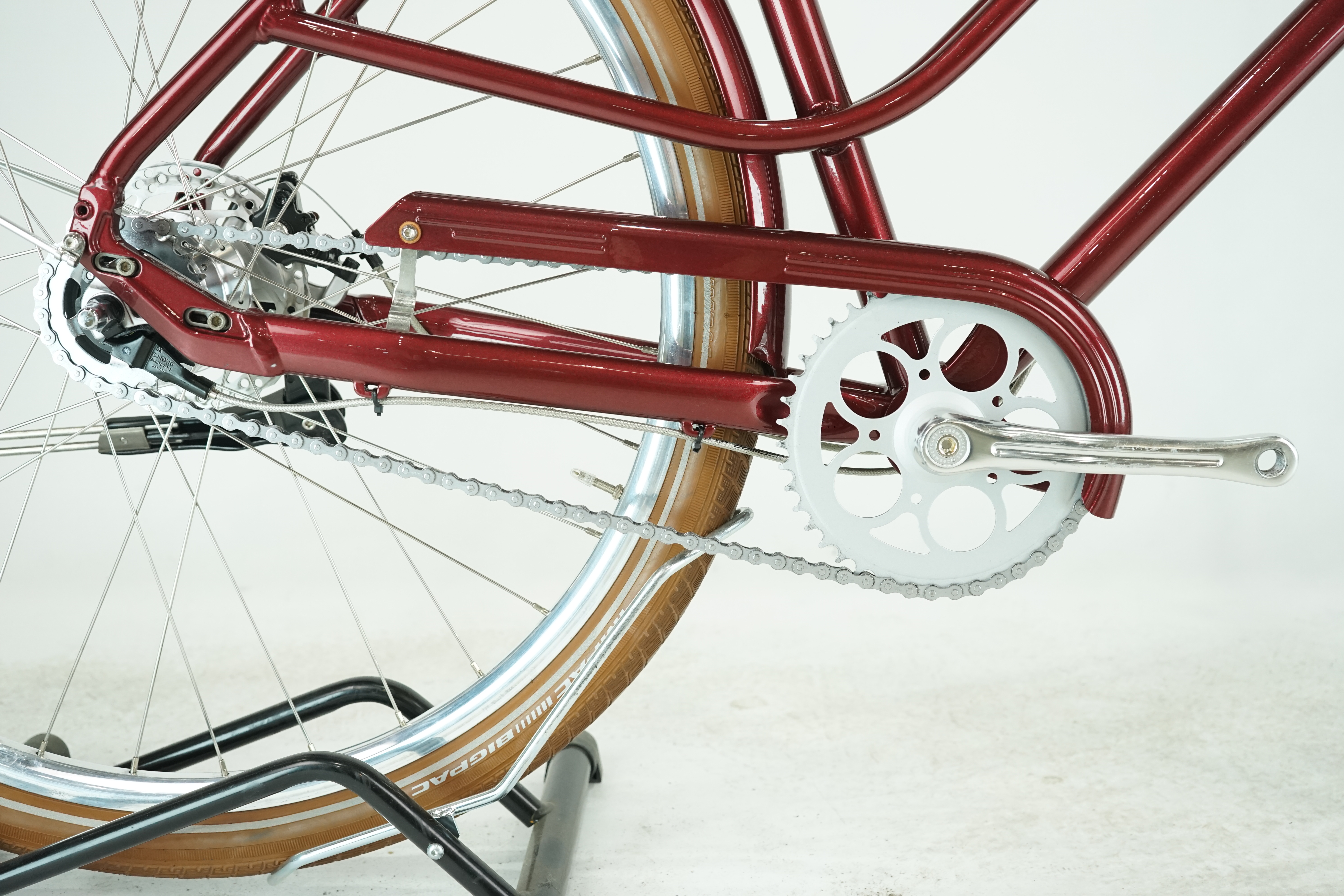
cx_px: 672
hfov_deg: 47.4
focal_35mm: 41
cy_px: 448
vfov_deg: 32.6
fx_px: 1531
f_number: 5.6
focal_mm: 41
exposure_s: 1/200
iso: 1600
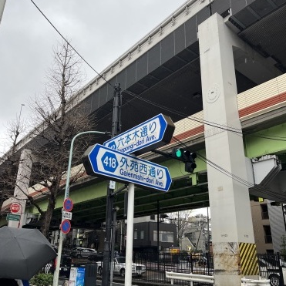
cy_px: 146
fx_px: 290
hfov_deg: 52.5
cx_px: 143
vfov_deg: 52.5
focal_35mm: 31
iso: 50
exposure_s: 1/430
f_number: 1.6
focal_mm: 5.1
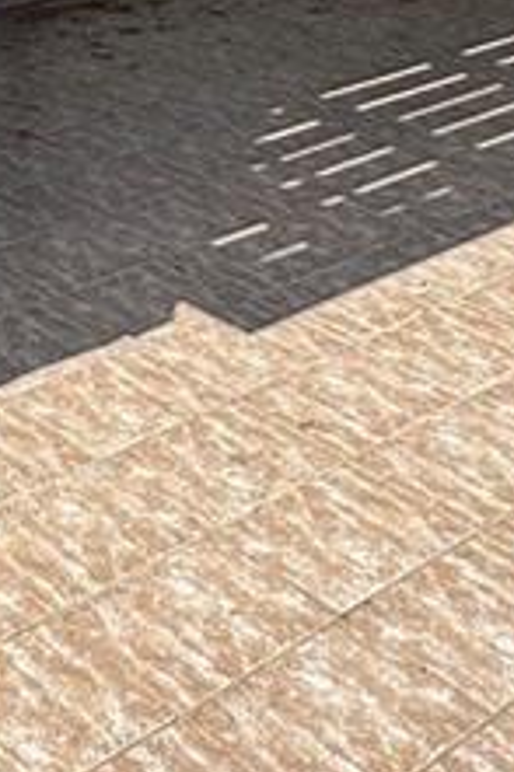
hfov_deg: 17.1
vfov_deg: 23.7
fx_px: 1694
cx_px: 406
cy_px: -122
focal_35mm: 79
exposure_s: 1/462
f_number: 2.2
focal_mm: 2.22
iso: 40
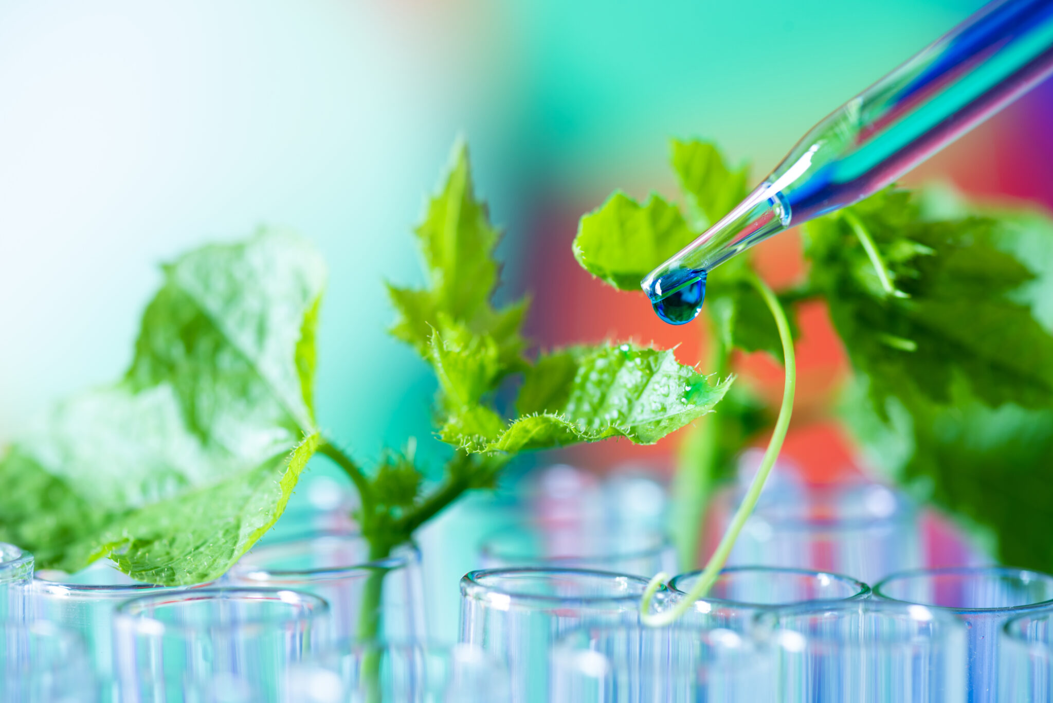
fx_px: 3072
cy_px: 352
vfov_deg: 13.1
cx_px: 526
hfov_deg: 19.4
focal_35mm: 105
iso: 125
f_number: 8
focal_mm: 105
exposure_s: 1/1.25
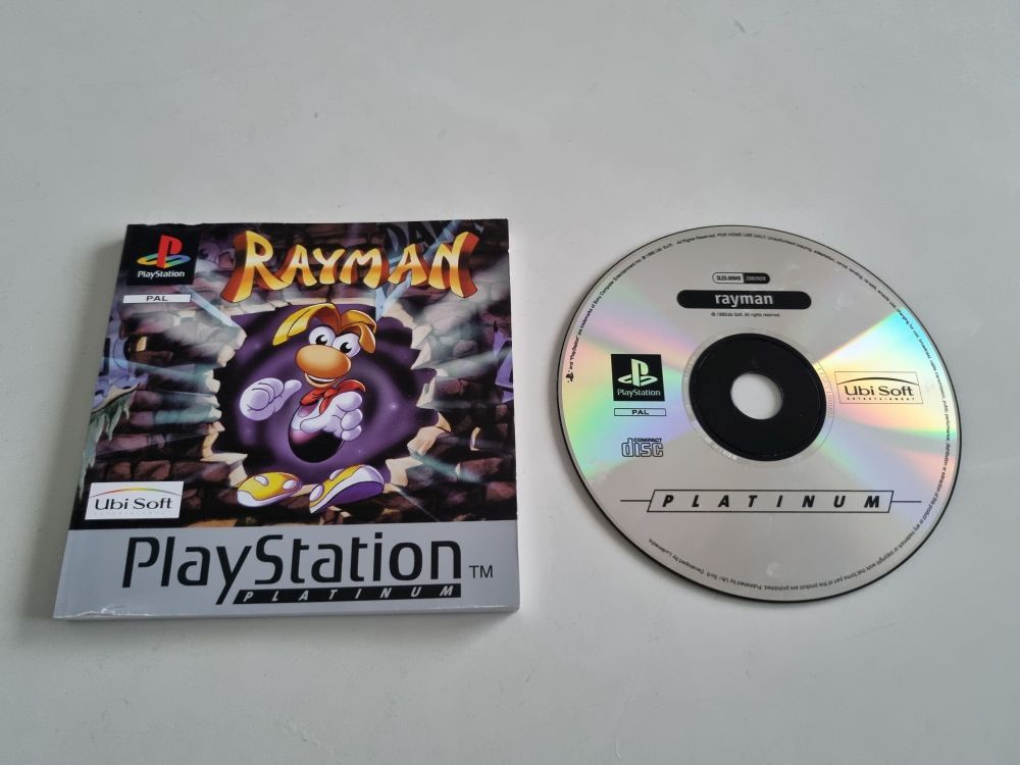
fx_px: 766
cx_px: 510
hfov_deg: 67.3
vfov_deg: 53.1
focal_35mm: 26
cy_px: 382
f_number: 1.8
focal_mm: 5.4
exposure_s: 1/50
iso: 500
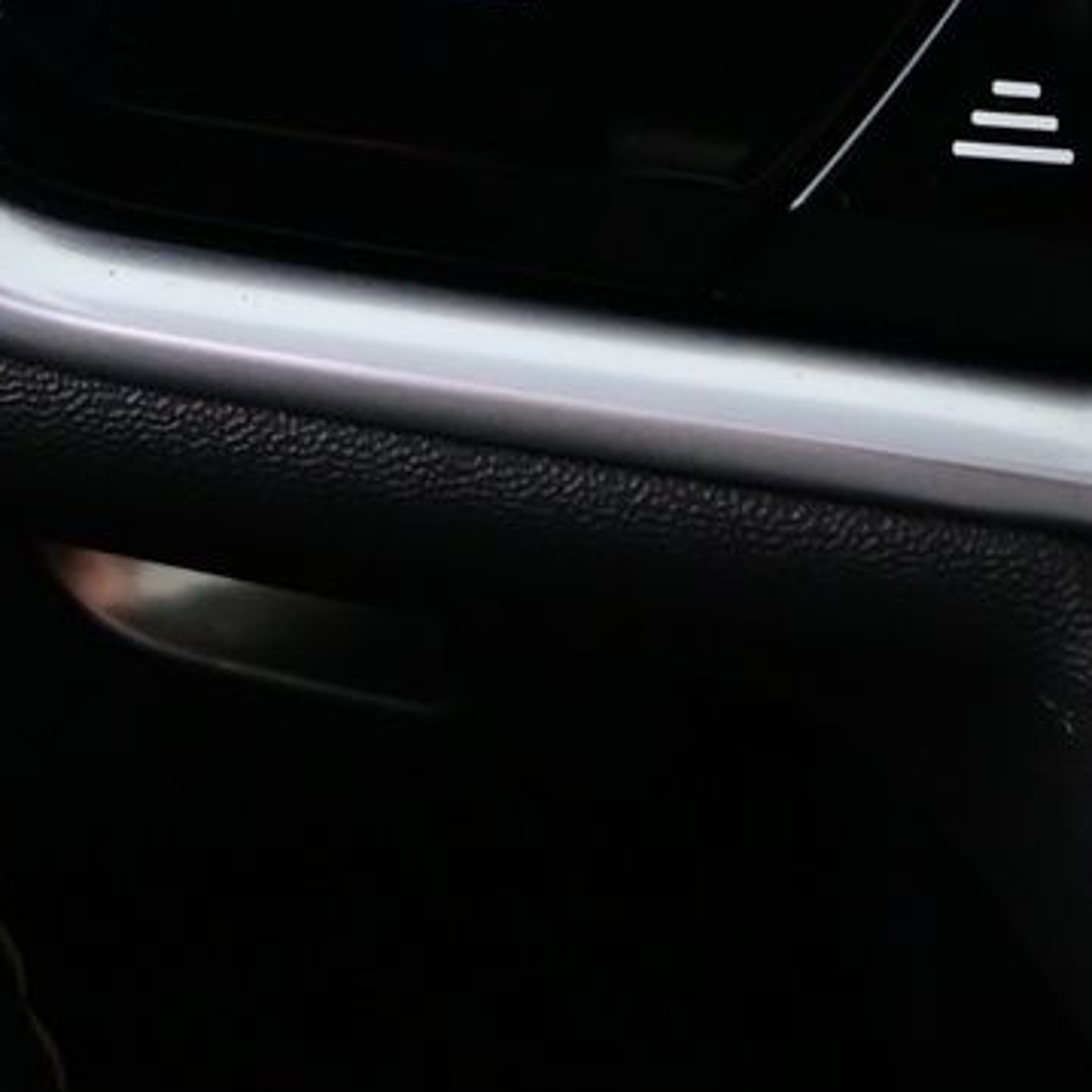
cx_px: 335
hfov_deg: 14.4
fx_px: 4316
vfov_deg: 13.9
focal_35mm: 121
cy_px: -335
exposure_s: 1/30
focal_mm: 21
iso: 2000
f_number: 4
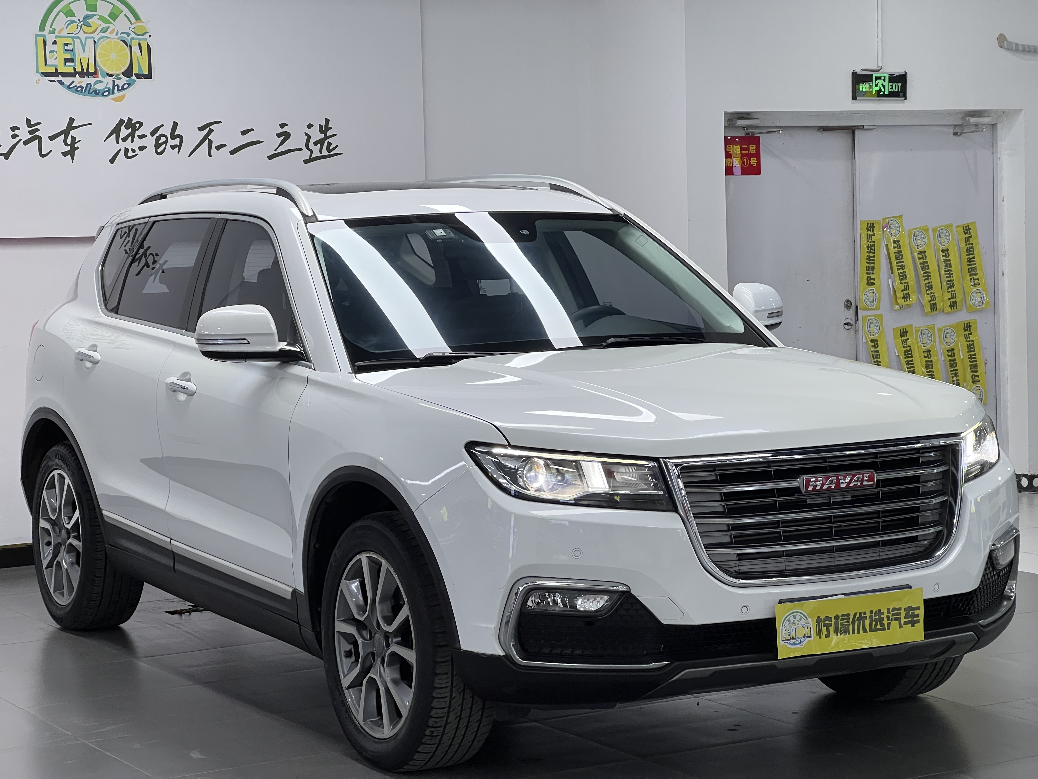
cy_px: 390
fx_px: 2309
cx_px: 519
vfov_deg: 19.1
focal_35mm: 77
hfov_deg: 25.3
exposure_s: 1/106
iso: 160
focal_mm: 9
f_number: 2.8
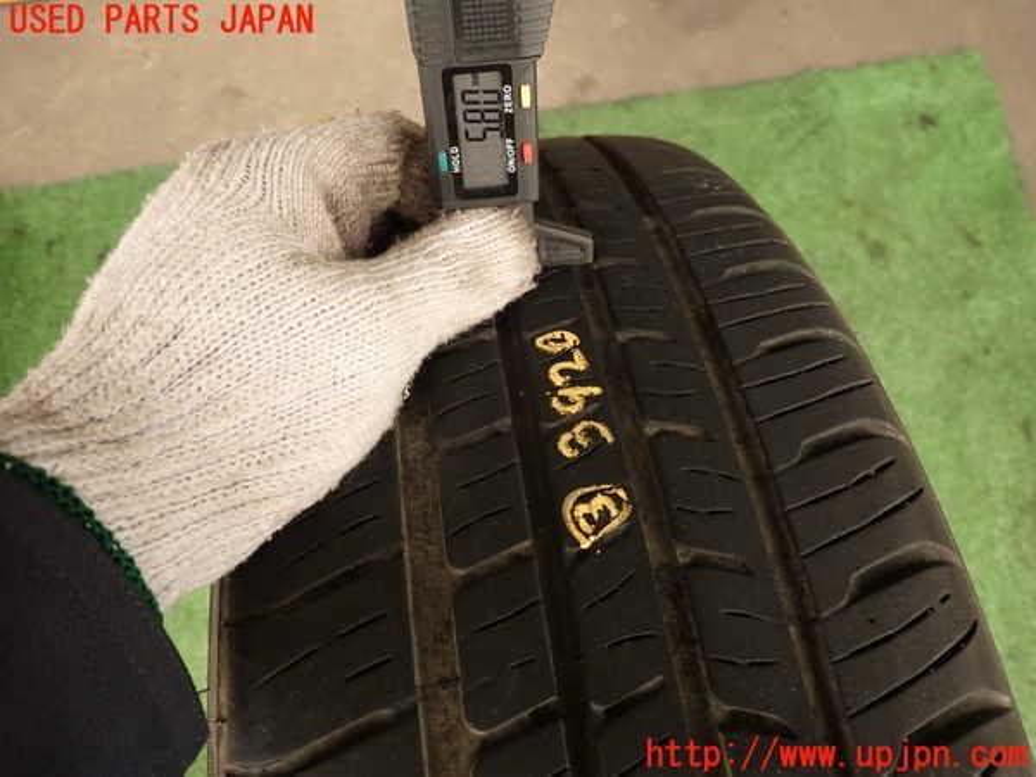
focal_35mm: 25
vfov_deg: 54.9
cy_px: 388
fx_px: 748
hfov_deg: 69.4
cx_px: 518
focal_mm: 4.5
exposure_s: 1/80
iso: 100
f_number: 2
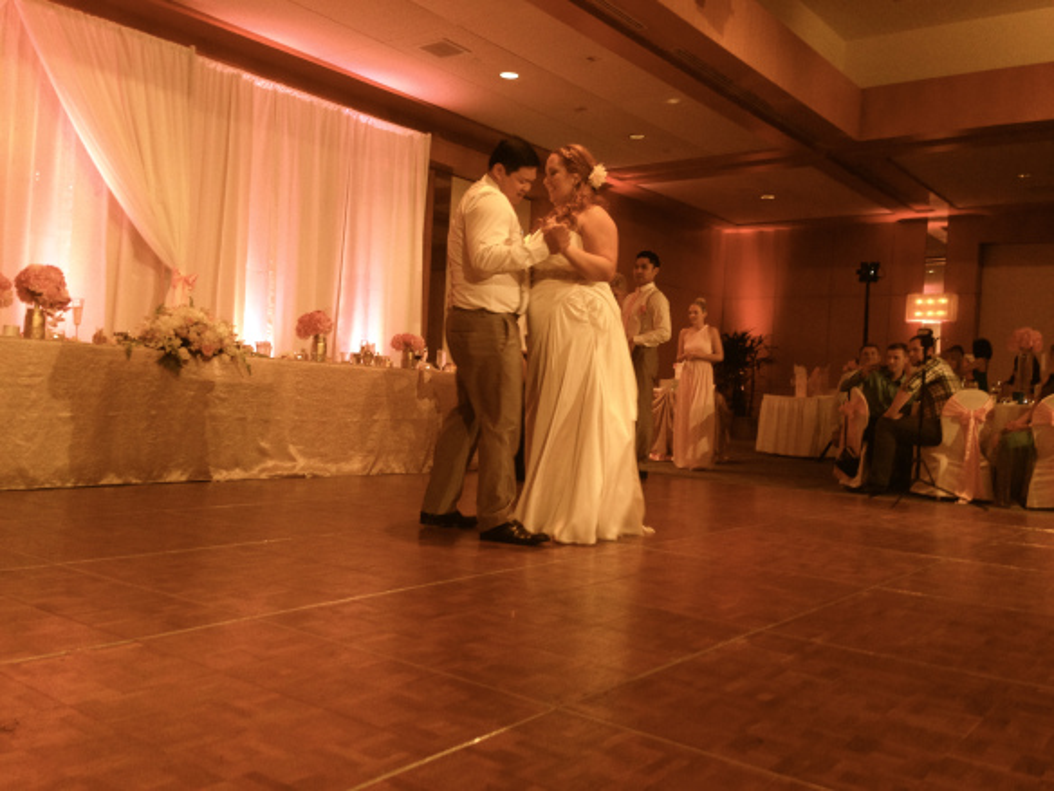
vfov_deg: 42.9
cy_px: 396
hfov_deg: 55.4
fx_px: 1005
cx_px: 527
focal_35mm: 33
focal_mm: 4.12
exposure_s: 1/20
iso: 200
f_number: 2.4
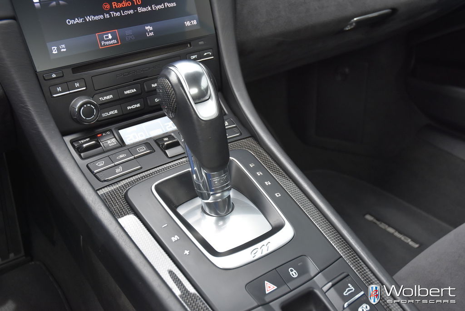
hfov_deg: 51.3
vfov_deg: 35.5
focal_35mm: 38
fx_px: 485
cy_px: 156
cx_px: 232
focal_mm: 25
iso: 800
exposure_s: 1/125
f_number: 5.6
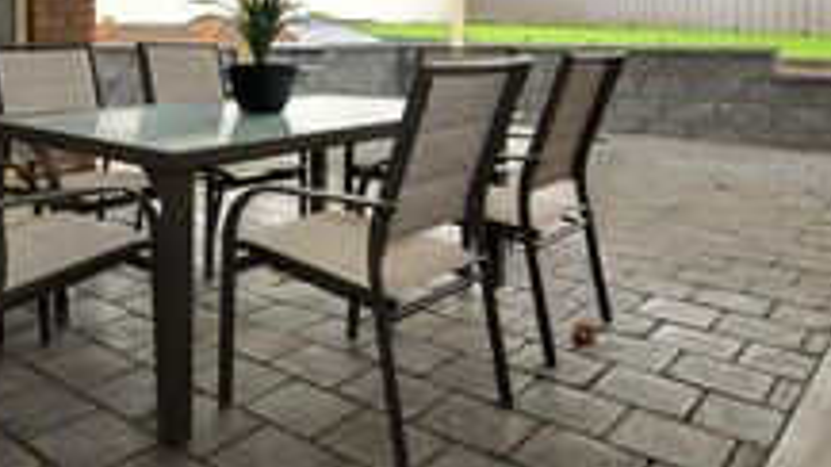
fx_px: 749
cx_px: 230
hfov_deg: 55.8
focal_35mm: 34
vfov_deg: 32.5
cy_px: 29
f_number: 4.5
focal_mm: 10
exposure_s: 1/80
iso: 200
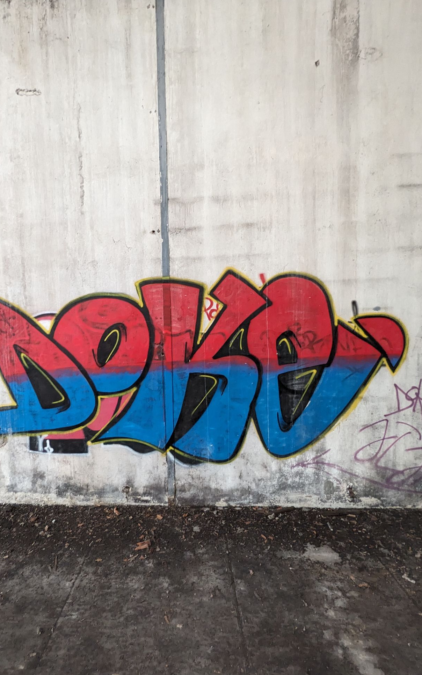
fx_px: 331
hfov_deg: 64.3
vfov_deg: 91.0
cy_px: 354
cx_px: 166
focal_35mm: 18
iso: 746
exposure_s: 1/35.4
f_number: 2.2
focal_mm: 2.35
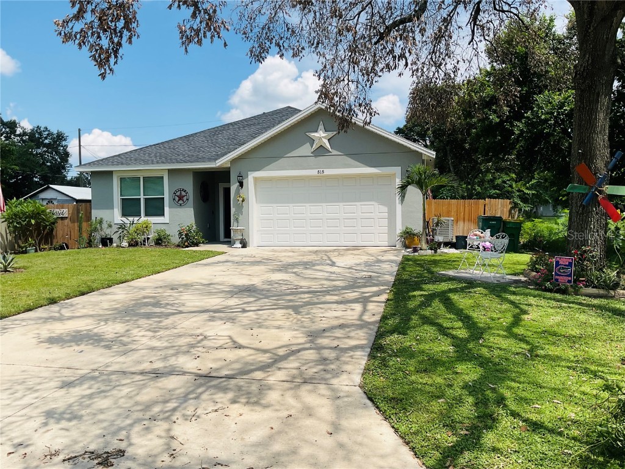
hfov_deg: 61.7
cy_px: 234
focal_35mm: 29
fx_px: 524
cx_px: 312
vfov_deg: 48.2
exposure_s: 1/2427
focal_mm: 3
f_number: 1.8
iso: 16
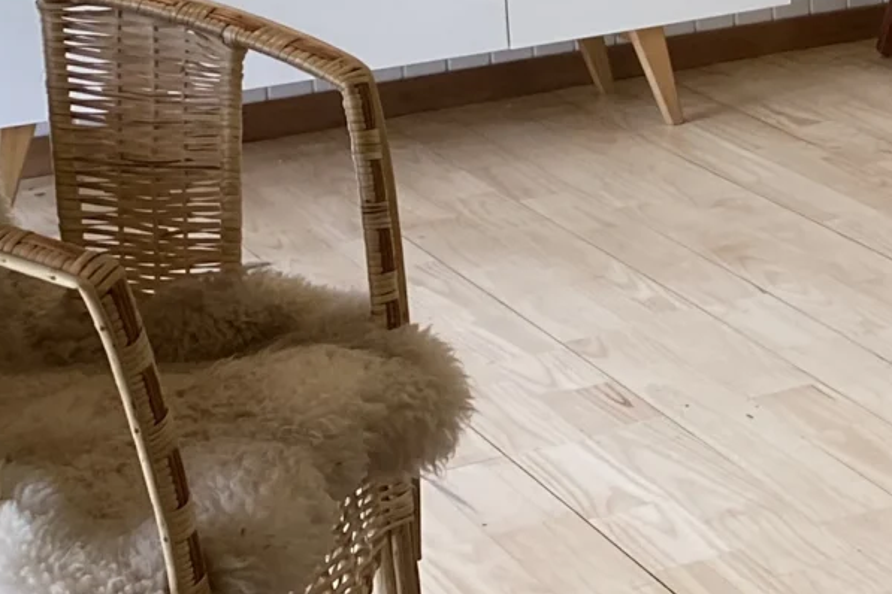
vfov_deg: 11.5
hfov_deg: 16.3
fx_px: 2874
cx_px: 1301
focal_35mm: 116
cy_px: -193
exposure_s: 1/100
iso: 100
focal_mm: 4.25
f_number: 1.8
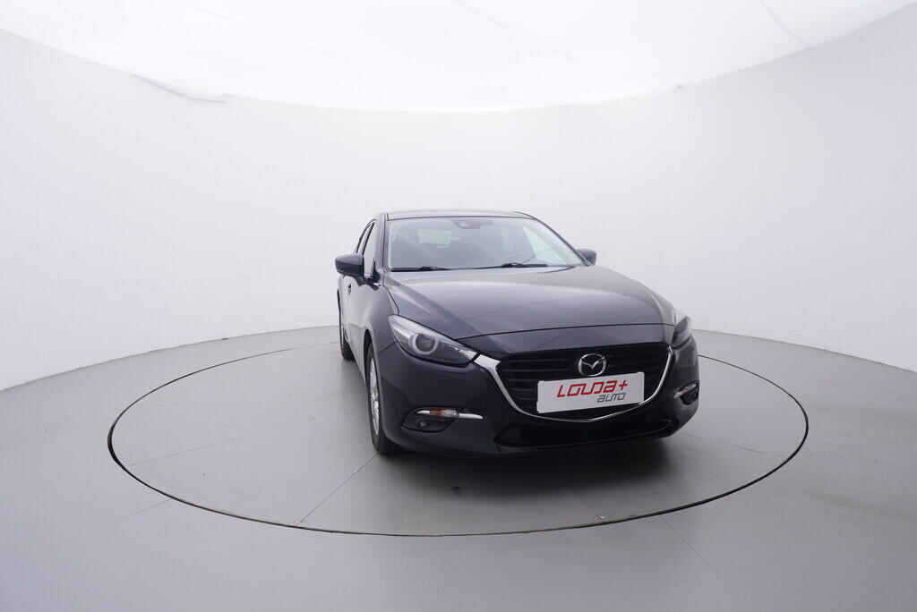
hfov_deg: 77.3
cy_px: 306
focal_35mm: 22
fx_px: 573
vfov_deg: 56.2
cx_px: 458
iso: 200
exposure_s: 1/80
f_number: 5
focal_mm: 15
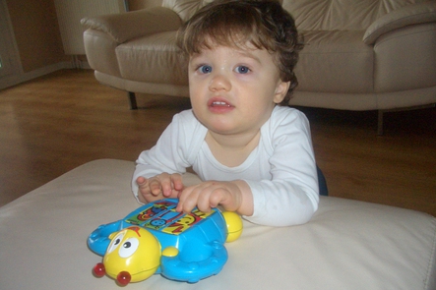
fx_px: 448
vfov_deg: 35.9
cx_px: 219
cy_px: 156
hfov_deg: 51.9
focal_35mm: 37
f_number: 2.6
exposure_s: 1/60
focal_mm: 5.8
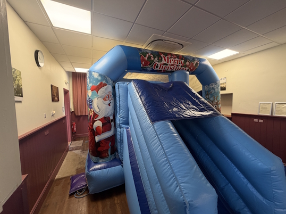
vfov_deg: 85.5
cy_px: 107
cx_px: 143
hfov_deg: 102.1
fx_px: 116
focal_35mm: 14
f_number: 2.2
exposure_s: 1/50
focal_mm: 2.22
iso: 200
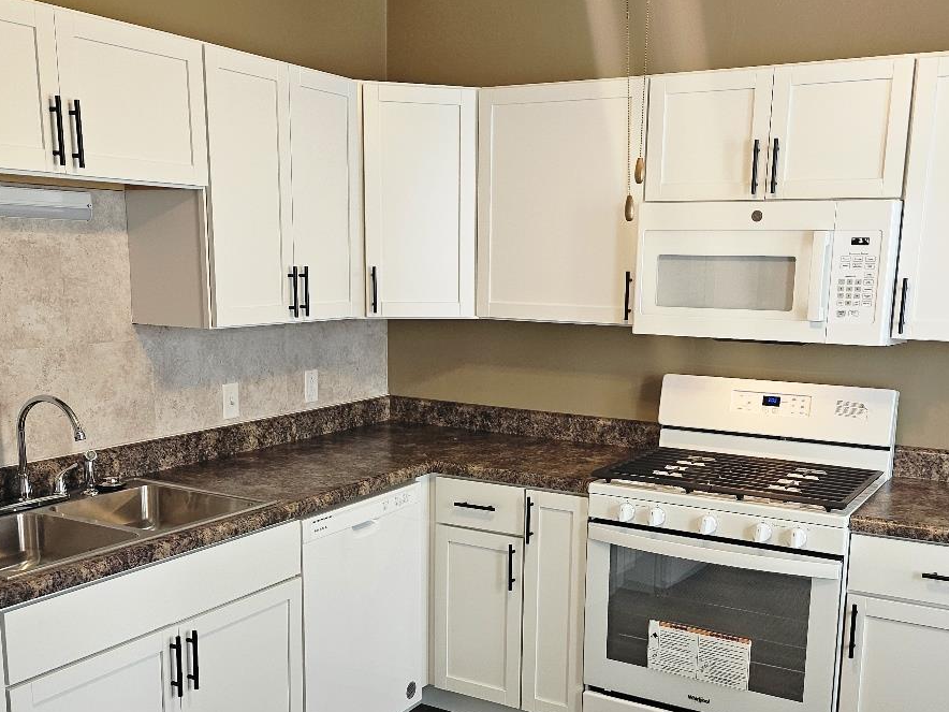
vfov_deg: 37.3
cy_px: 475
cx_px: 486
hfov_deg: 49.0
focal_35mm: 38
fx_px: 1042
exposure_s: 1/120
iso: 160
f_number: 1.8
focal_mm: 5
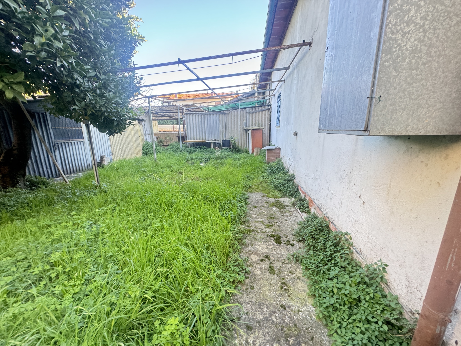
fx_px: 186
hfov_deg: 102.1
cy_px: 173
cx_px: 230
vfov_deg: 85.7
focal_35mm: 14
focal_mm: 2.22
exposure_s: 1/99
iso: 200
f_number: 2.2
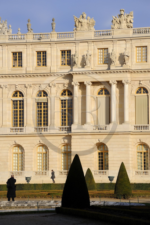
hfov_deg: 7.2
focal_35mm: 190
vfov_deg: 10.8
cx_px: 75
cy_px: 112
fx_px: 1189
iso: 200
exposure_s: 1/400
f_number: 10
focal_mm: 190
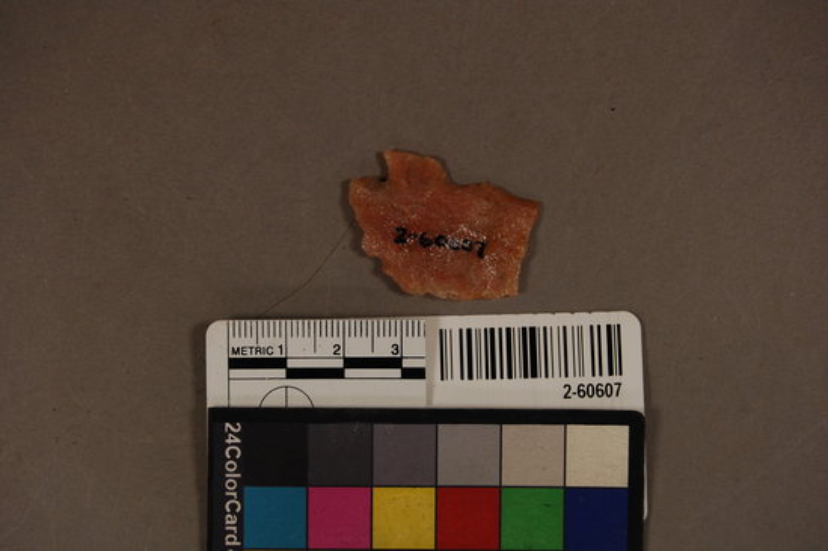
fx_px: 1896
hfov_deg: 24.6
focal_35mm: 82
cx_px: 414
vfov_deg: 16.5
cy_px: 276
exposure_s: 1/250
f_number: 7.1
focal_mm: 55
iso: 400
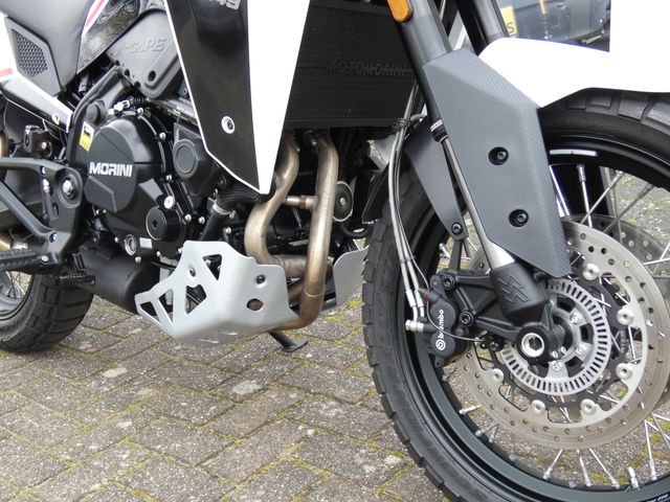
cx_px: 335
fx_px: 832
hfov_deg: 43.9
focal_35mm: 43
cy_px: 251
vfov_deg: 33.6
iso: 200
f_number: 3.7
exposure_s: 1/80
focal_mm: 7.8
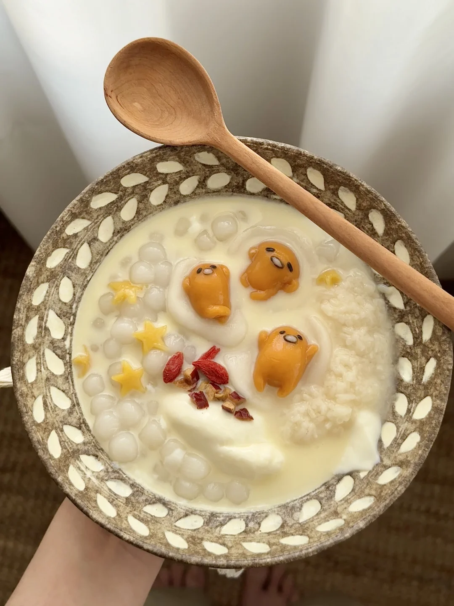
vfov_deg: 39.7
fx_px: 839
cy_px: 303
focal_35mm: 48
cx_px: 227
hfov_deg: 30.3
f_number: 1.78
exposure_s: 1/48
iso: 160
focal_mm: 6.76
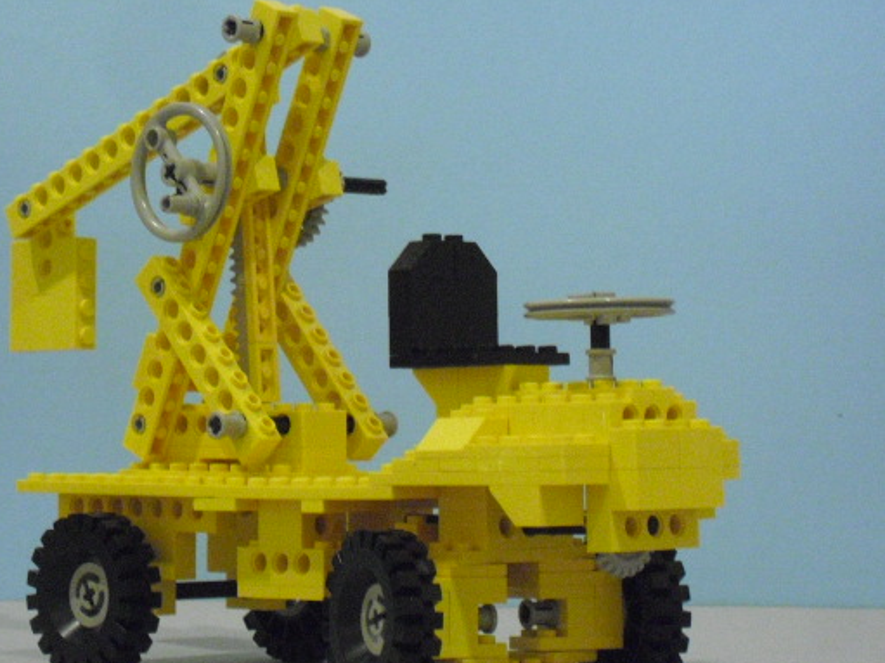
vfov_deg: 11.1
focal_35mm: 134
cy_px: 343
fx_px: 3425
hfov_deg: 14.7
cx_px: 360
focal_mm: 18.9
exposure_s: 1/15
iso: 800
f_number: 5.6
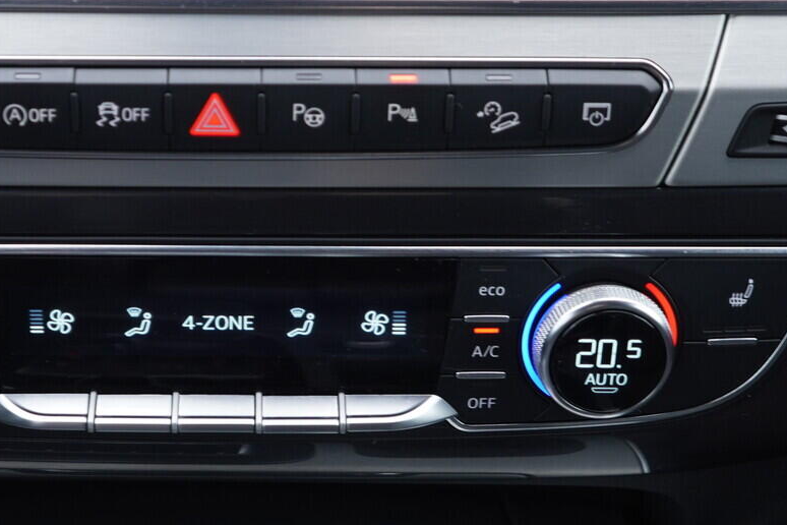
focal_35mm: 67
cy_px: 241
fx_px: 1465
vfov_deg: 20.3
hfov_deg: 29.8
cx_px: 233
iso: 320
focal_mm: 24
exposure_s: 1/40
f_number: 2.8
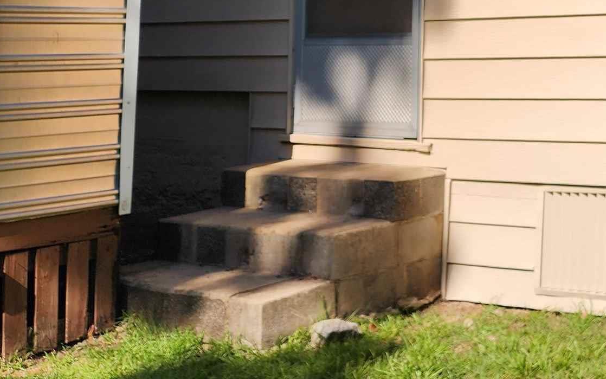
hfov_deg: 26.3
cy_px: -29
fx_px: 1107
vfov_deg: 18.7
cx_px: 777
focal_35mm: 67
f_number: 1.8
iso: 12
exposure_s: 1/950
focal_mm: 6.4
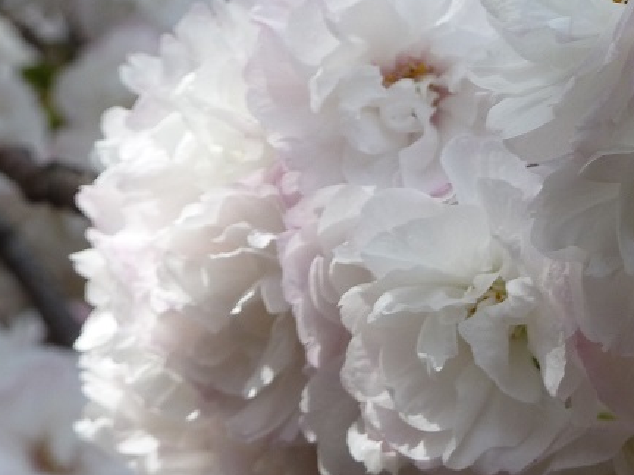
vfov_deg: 9.6
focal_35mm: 155
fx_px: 2839
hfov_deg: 12.6
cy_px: 188
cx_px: 603
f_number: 4.1
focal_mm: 11
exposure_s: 1/320
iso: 100
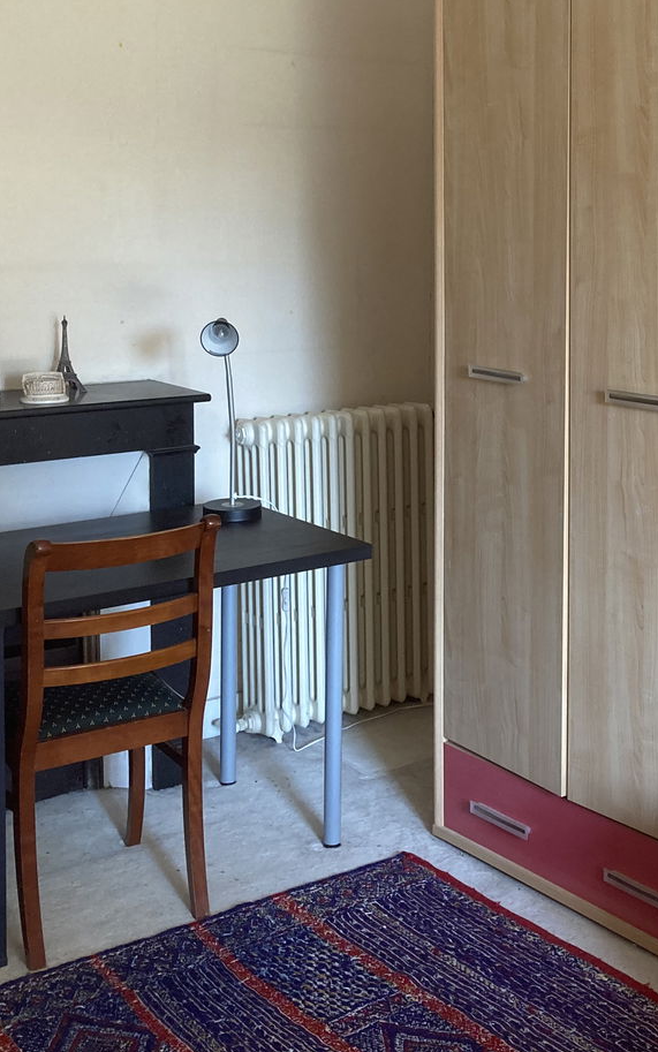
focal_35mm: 52
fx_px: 1491
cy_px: 374
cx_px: 570
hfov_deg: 24.3
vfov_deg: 38.5
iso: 100
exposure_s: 1/60
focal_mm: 3.99
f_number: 1.8
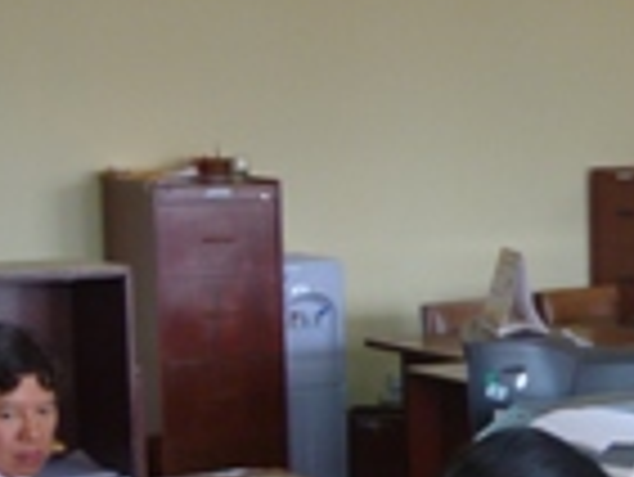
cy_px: 342
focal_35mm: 105
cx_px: 976
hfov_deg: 16.8
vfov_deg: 14.1
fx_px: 1925
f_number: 3
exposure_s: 1/20
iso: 100
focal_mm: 5.9
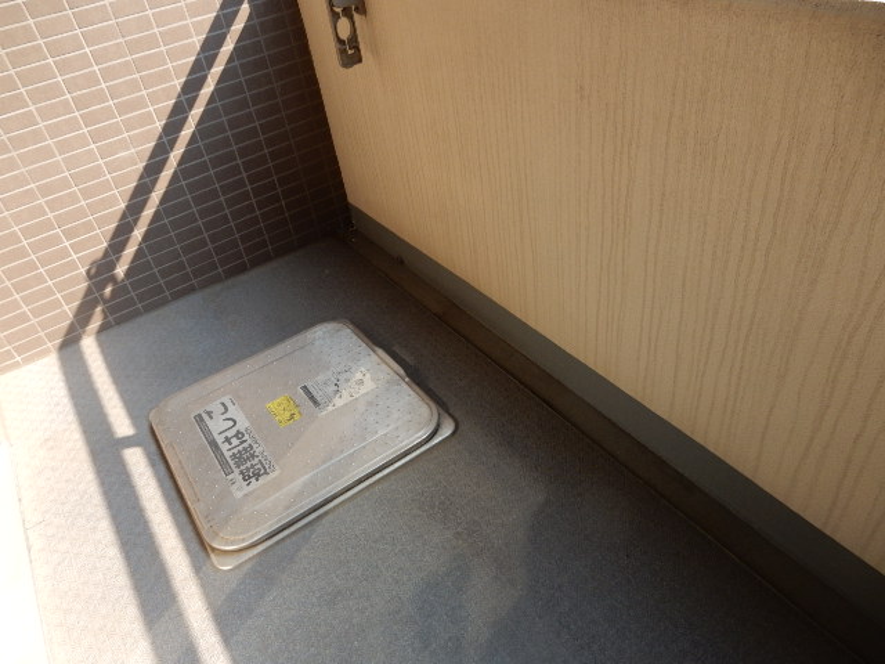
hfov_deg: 69.4
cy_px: 332
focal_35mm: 25
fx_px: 639
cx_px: 442
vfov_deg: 54.9
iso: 125
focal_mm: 4.5
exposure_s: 1/100
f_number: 3.7
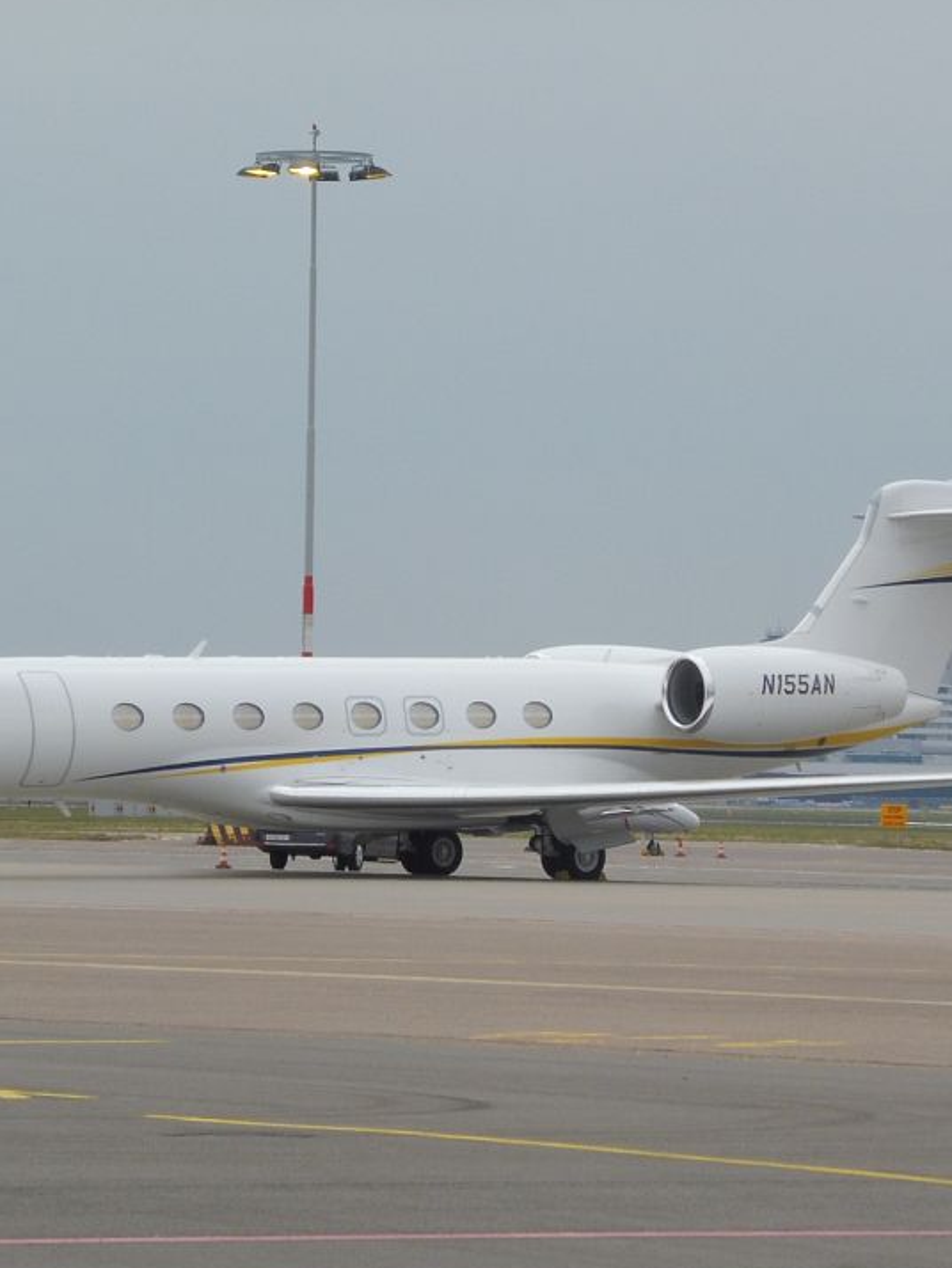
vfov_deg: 6.5
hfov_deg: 4.9
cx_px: 554
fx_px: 11214
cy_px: 637
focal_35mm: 306
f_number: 7.1
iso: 100
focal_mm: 38.2
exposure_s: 1/250
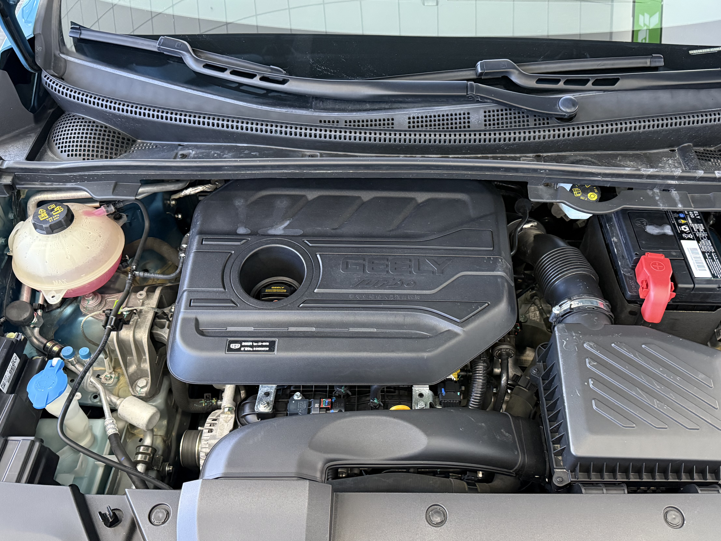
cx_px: 403
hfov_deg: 58.2
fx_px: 646
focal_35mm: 31
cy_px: 268
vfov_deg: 45.4
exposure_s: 1/56
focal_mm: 6.76
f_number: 1.78
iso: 640
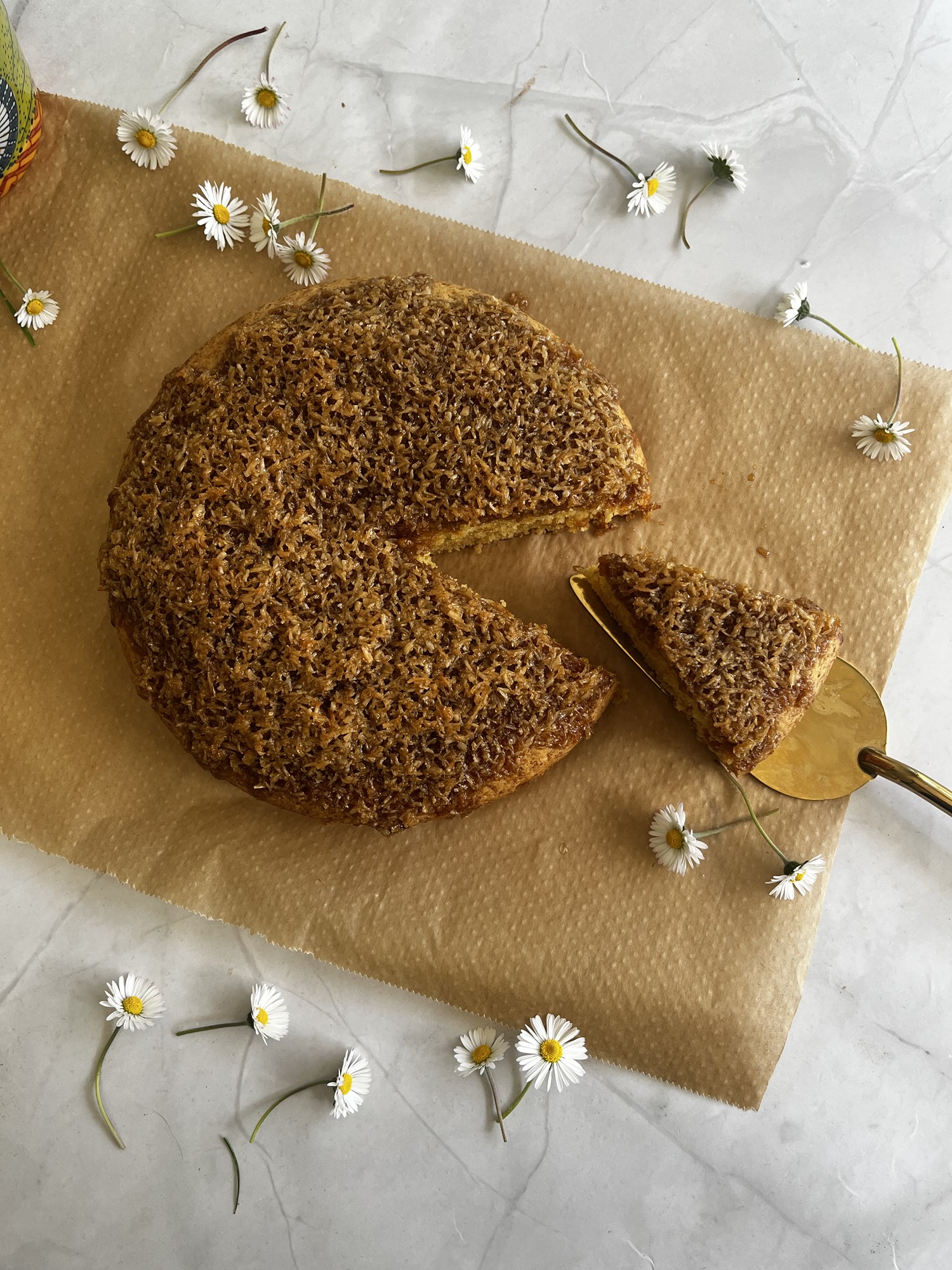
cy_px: 635
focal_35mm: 26
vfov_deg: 67.3
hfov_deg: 53.1
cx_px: 476
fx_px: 953
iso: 40
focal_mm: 5.1
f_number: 1.6
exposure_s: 1/122
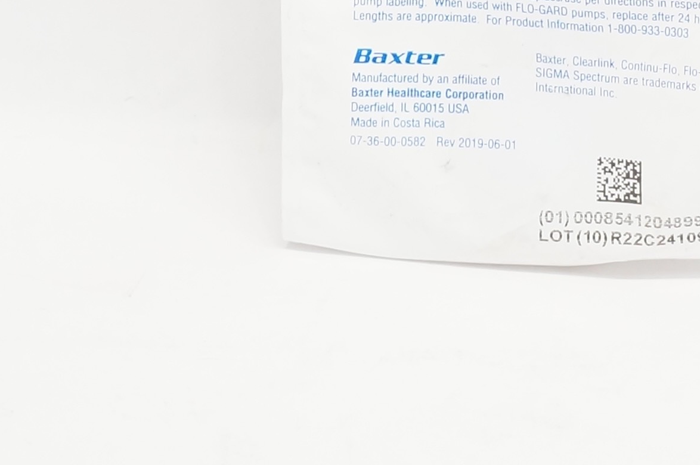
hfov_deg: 17.9
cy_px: -265
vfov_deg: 11.5
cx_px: 574
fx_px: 2195
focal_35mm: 113
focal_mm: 18
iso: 800
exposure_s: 1/60
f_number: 6.3
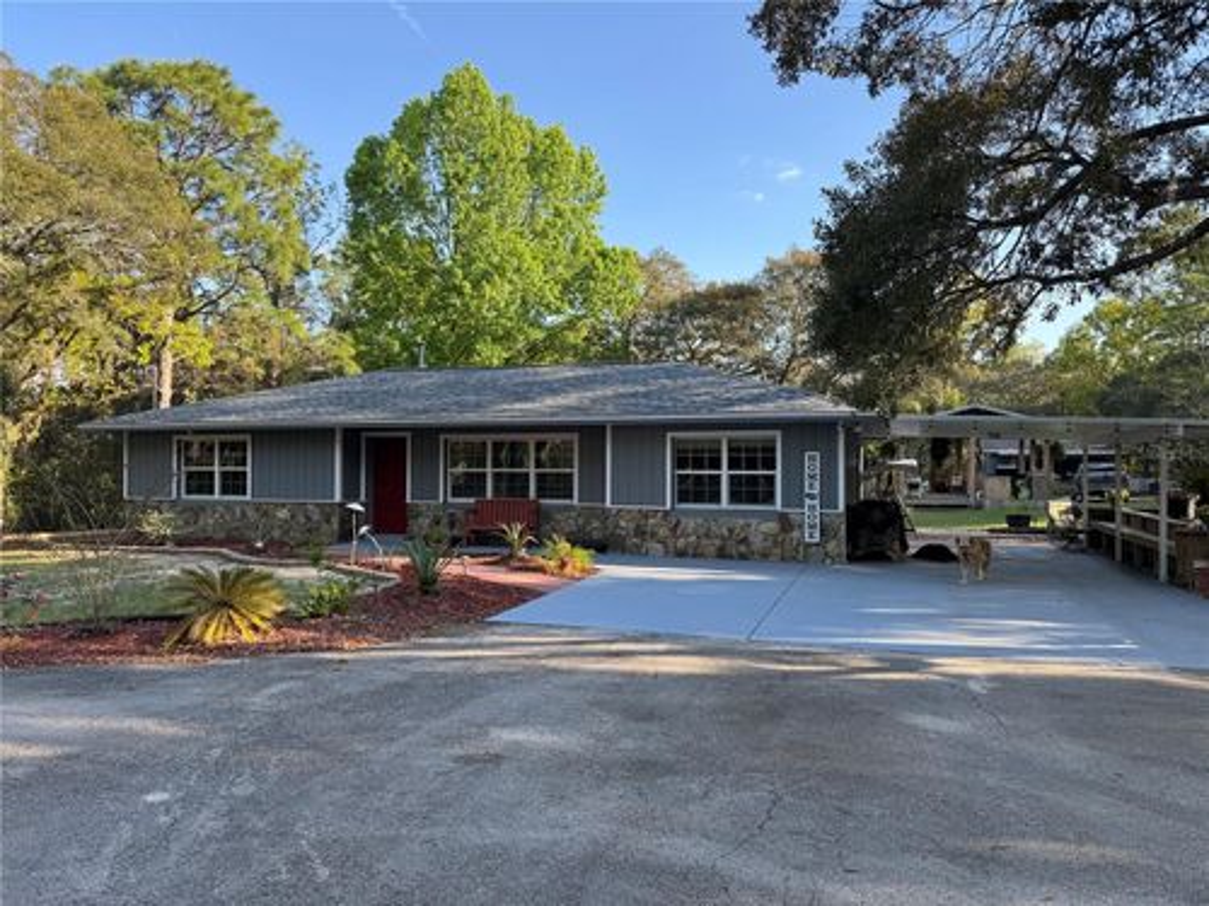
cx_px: 604
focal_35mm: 24
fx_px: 838
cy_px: 453
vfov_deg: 56.8
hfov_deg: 71.6
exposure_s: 1/651
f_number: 1.78
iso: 80
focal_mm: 6.76
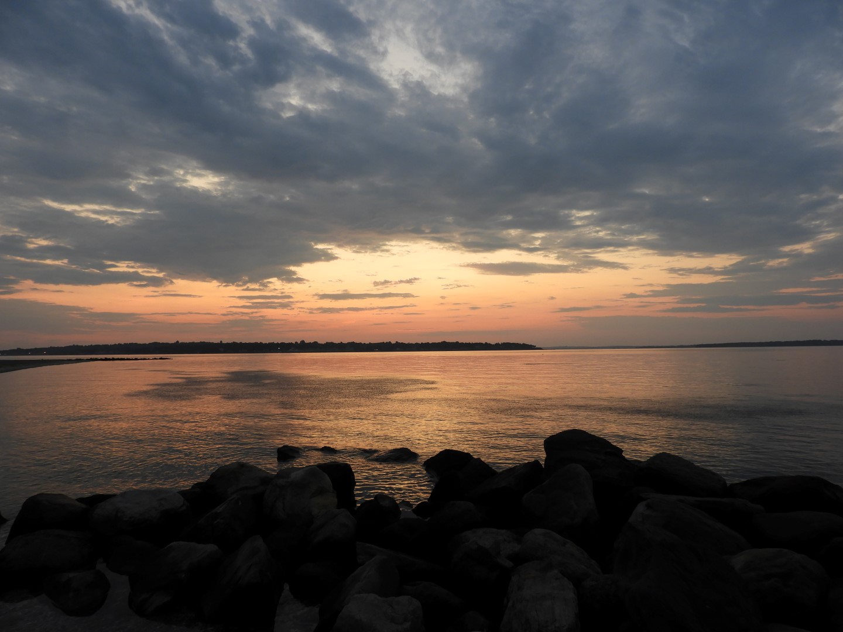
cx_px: 422
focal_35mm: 24
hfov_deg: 71.6
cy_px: 316
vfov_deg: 56.8
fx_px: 584
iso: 100
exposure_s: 1/40
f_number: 3.3
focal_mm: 4.3
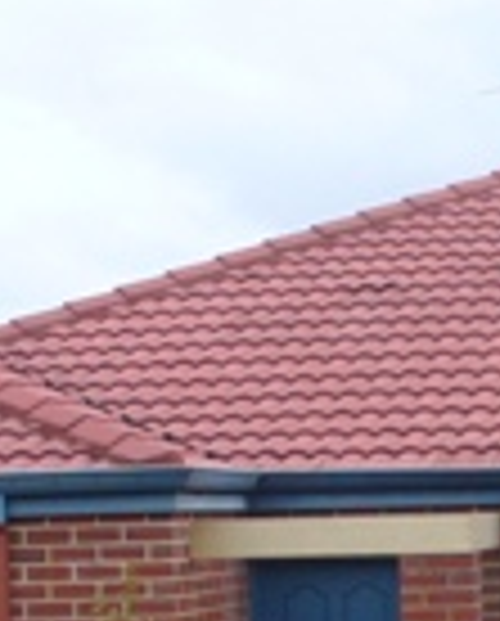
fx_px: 3079
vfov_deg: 11.3
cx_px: 712
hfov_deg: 9.1
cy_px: 720
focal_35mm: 167
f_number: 5.6
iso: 80
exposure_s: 1/200
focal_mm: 6.1
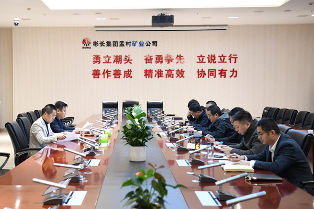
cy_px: 104
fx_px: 392
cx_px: 157
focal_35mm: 45
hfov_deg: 43.6
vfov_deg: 29.9
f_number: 2.8
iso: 400
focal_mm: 45
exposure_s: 1/50
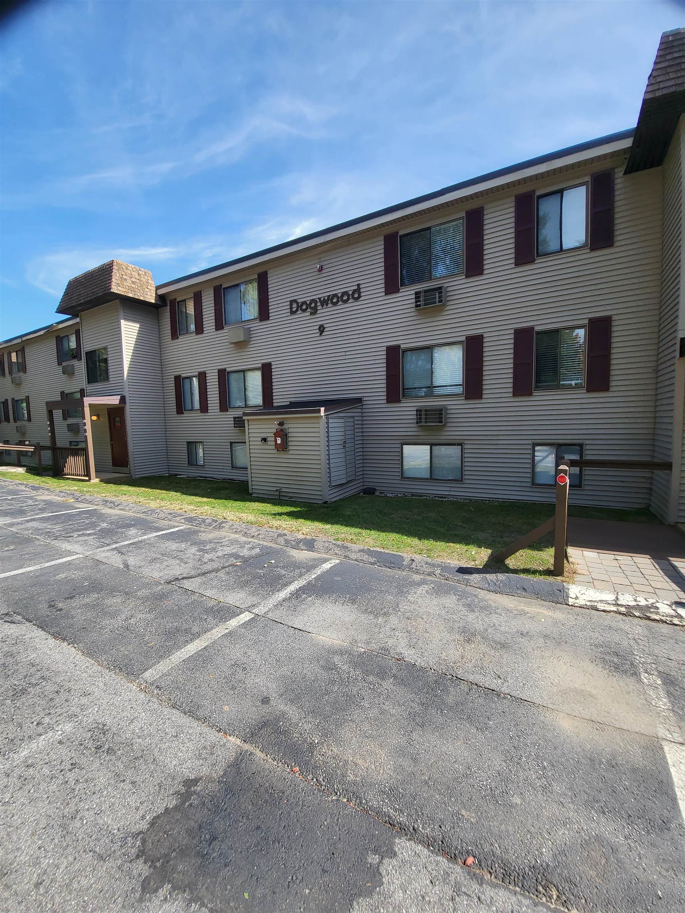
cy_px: 456
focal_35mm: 13
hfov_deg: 89.9
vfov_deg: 106.2
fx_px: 343
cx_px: 342
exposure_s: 1/447
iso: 32
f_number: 2.2
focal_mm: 1.74
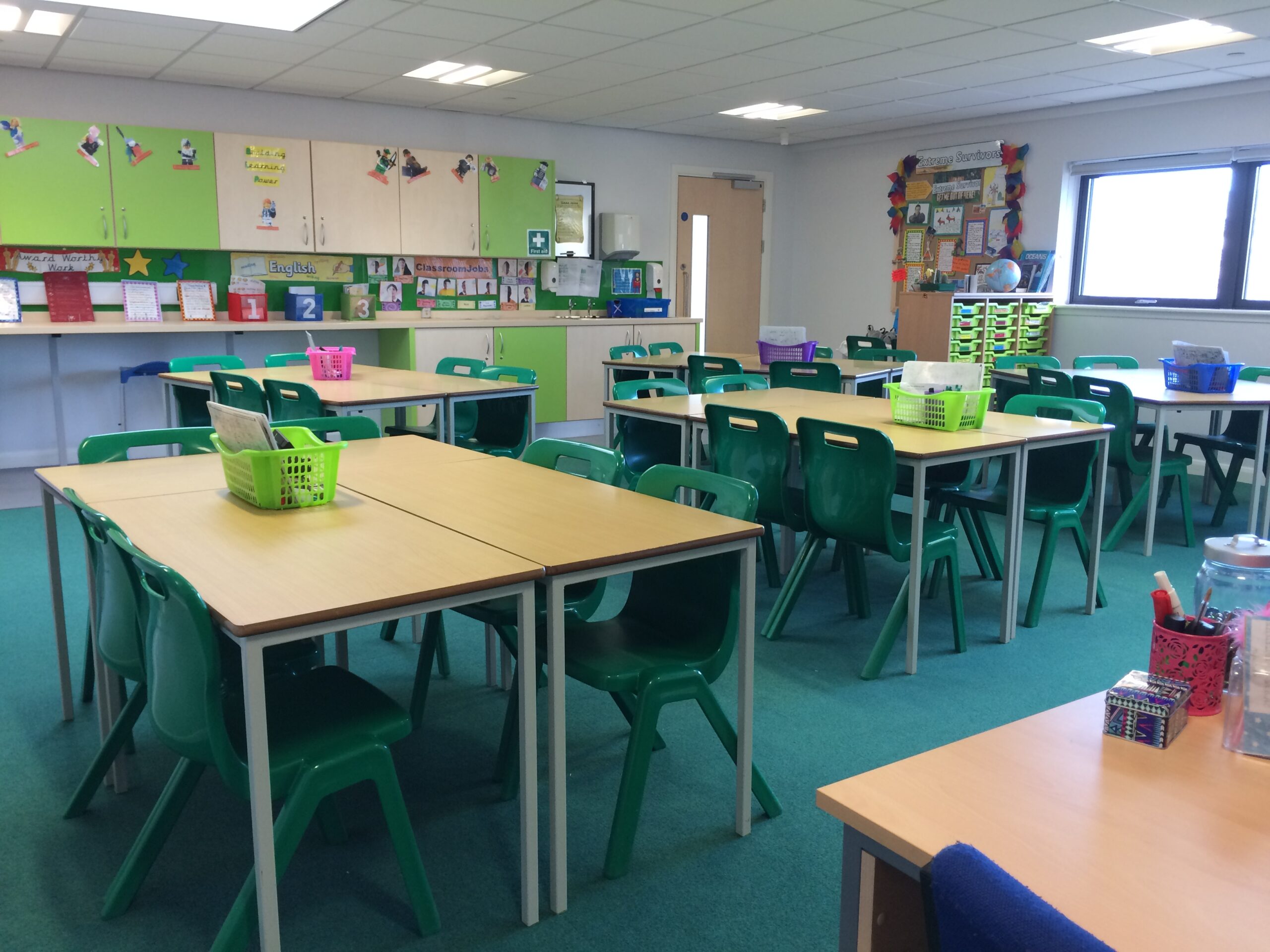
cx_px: 635
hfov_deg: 61.7
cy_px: 476
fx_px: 1064
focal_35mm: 29
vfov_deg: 48.2
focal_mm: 4.15
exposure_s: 1/33
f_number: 2.2
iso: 50
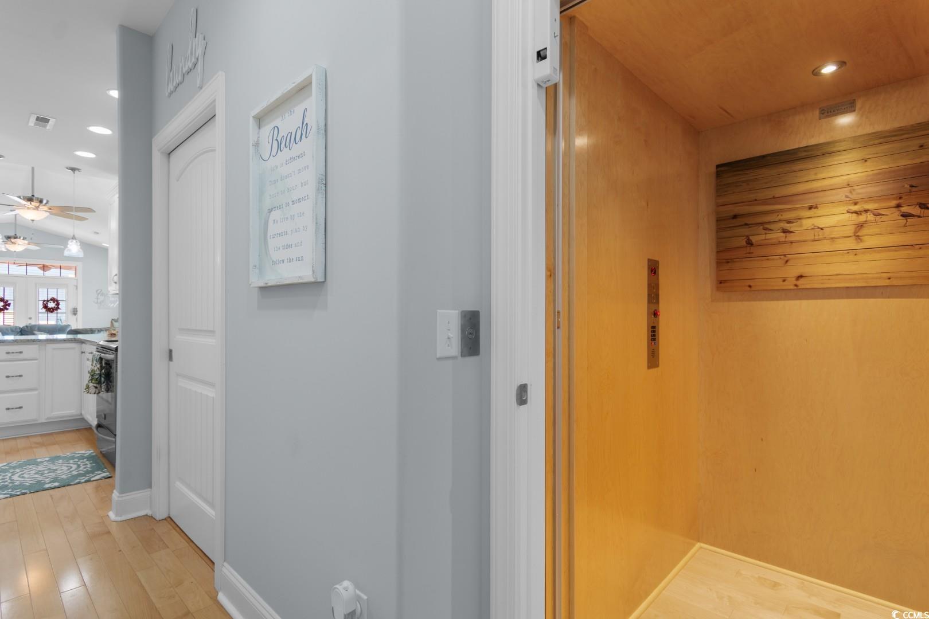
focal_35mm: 17
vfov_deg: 70.4
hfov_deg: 93.3
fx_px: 439
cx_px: 464
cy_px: 310
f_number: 4.8
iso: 100
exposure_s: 1/3
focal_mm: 11.5
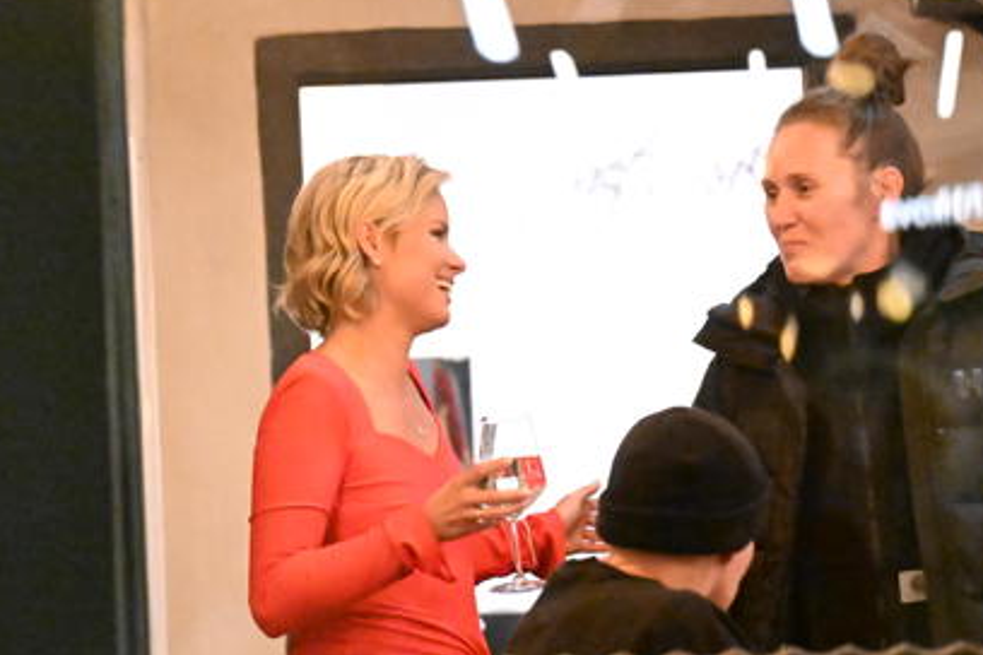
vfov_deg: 2.7
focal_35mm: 507
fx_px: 13843
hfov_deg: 4.1
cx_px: 347
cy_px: 479
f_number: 2.8
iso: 25600
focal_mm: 200
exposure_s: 1/250
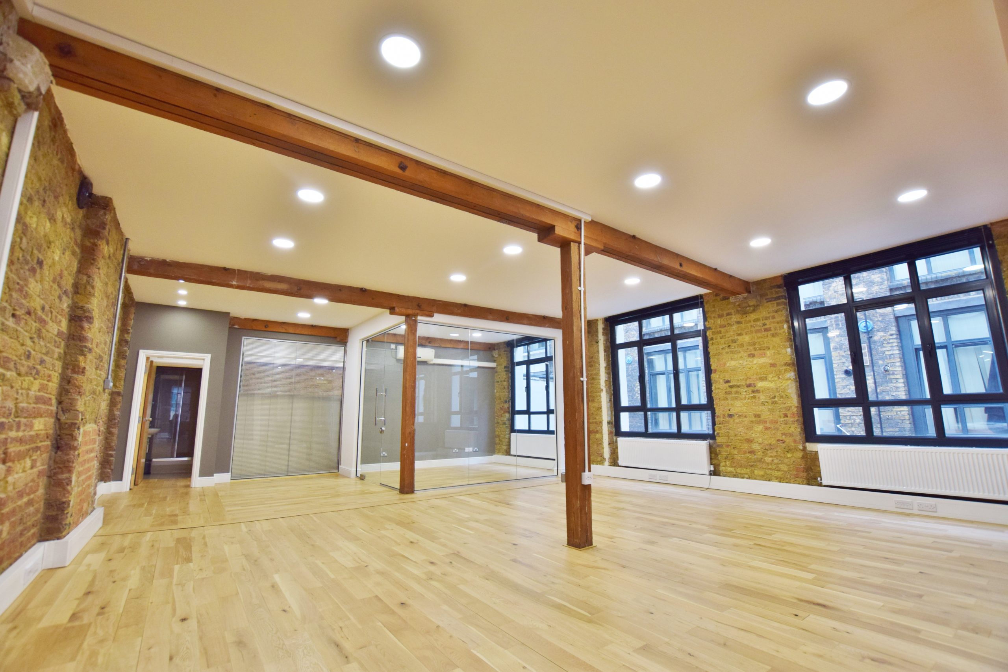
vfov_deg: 77.3
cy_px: 336
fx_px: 420
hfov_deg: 100.4
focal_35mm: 15
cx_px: 504
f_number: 5
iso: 400
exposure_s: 1/100
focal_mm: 10
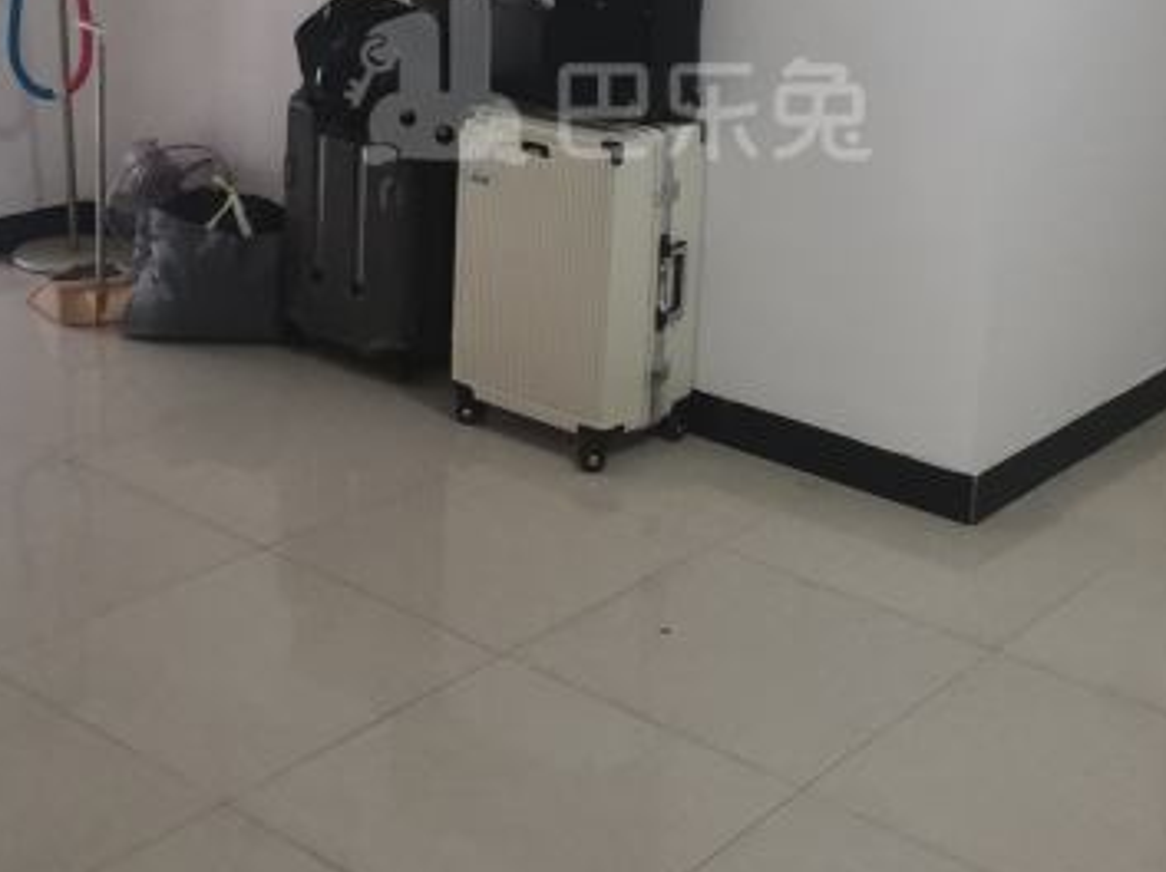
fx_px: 1985
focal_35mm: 59
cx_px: 608
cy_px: 76
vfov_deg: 24.0
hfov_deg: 32.7
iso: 400
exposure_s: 1/50
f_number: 1.8
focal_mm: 4.75
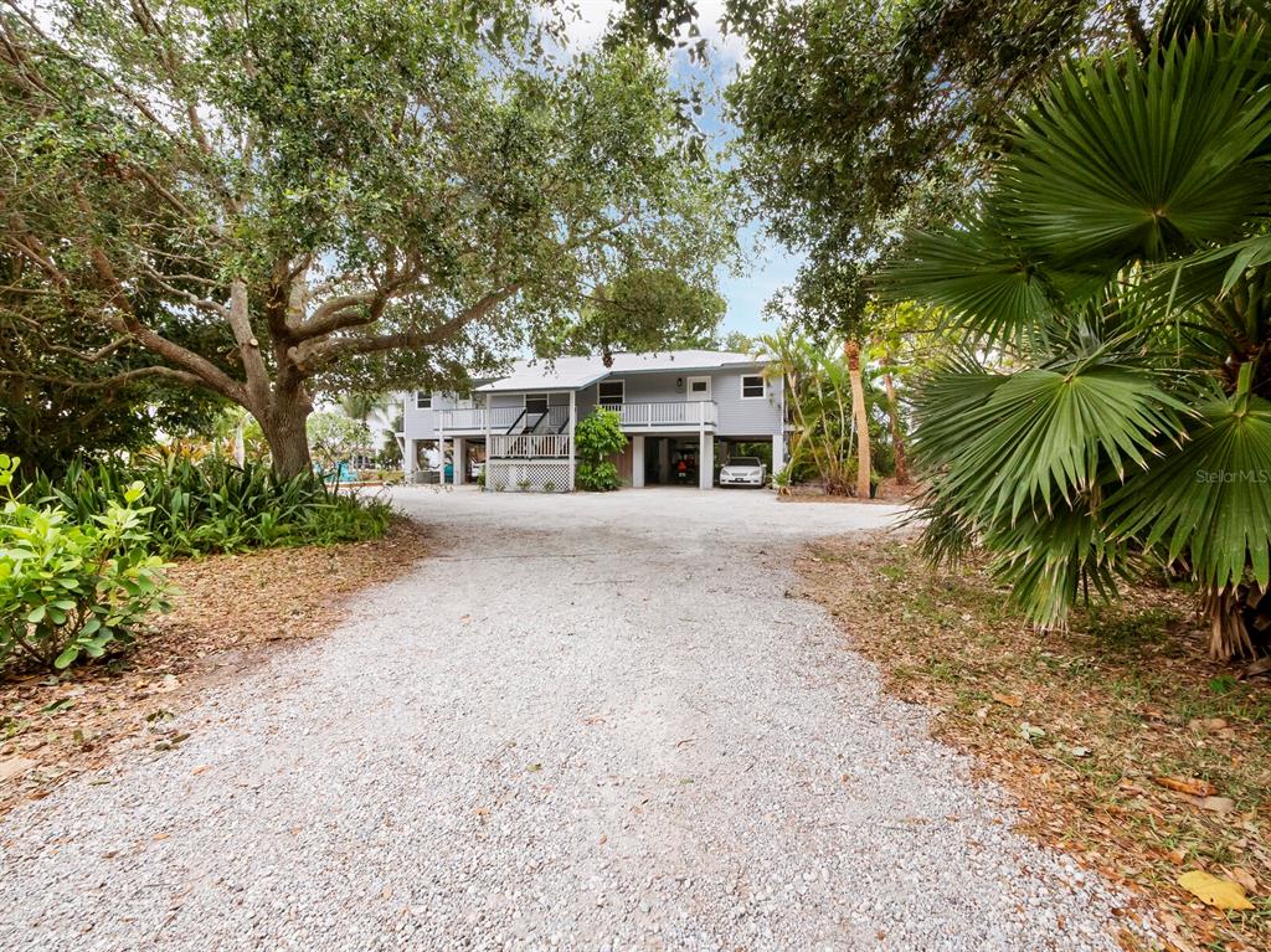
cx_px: 636
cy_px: 476
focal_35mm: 14
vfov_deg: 85.6
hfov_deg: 102.1
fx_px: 514
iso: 400
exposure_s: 1/25
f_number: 11
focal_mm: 7
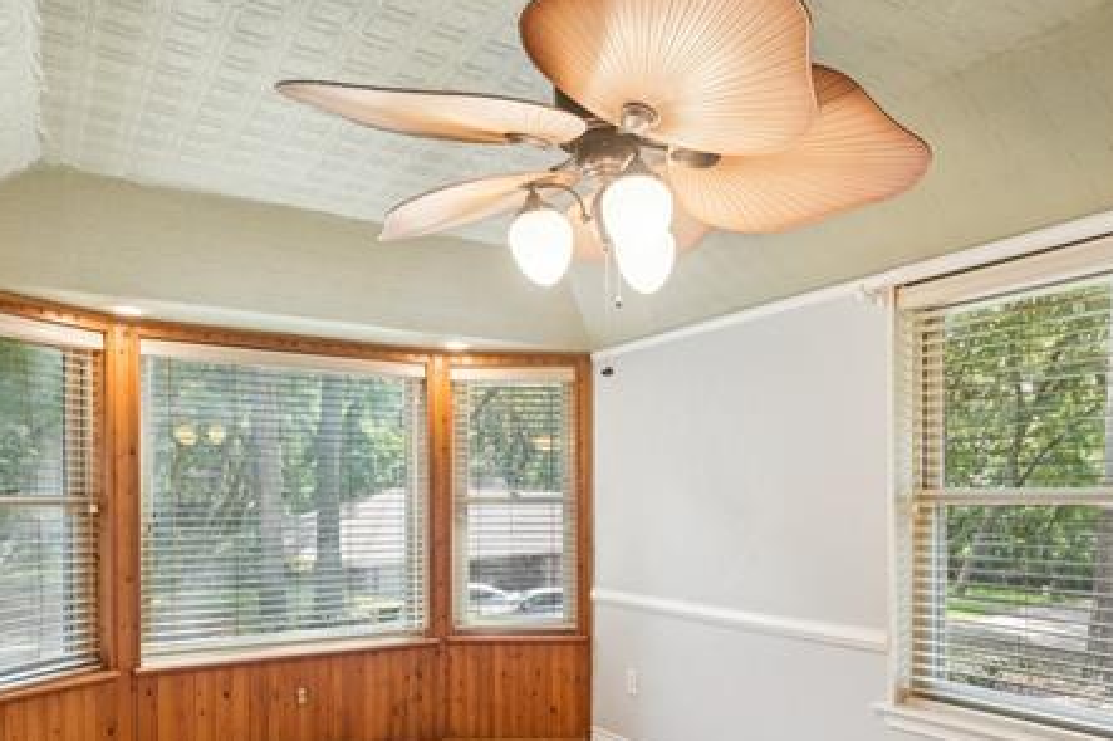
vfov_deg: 48.8
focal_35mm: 26
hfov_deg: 69.4
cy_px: 487
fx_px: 803
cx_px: 583
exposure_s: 1/25
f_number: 8
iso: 400
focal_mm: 18
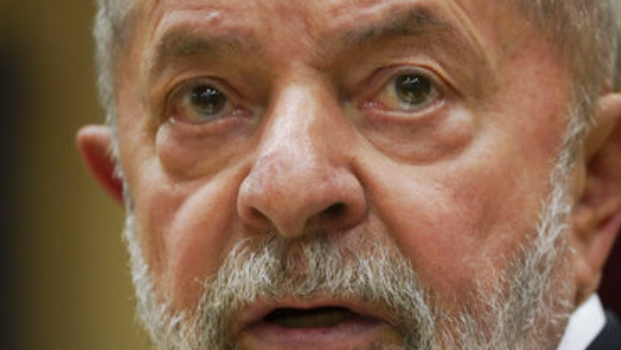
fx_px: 7183
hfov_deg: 4.9
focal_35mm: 436
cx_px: 401
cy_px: 224
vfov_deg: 2.8
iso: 4000
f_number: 5.6
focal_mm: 300
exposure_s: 1/160
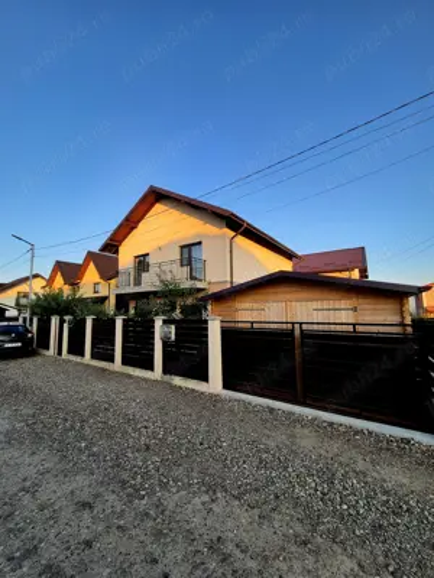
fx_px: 217
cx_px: 217
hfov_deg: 89.9
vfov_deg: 106.2
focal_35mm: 13
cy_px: 289
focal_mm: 2.2
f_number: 2.2
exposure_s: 1/270
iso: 50
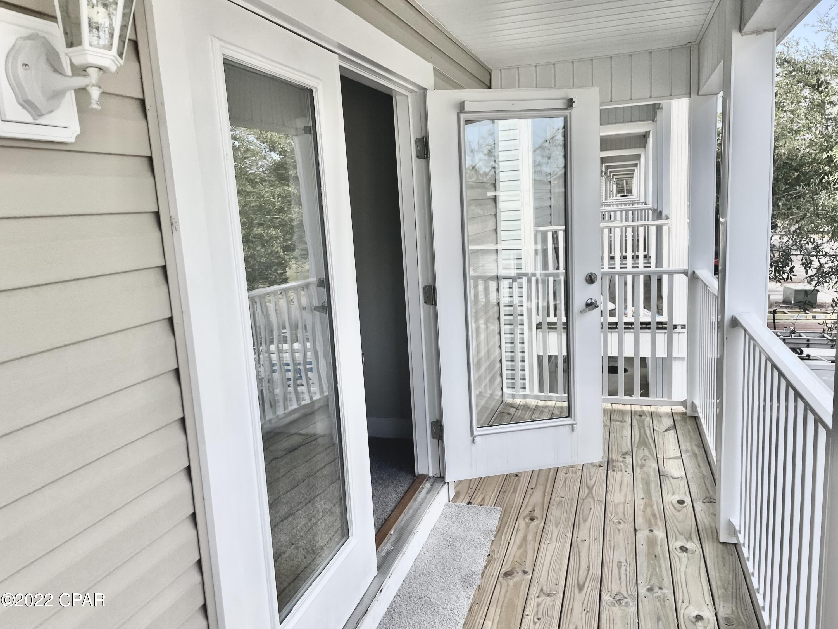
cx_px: 419
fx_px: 629
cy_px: 314
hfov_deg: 67.3
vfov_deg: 53.1
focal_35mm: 26
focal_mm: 4.2
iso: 32
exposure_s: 1/593
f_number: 1.6
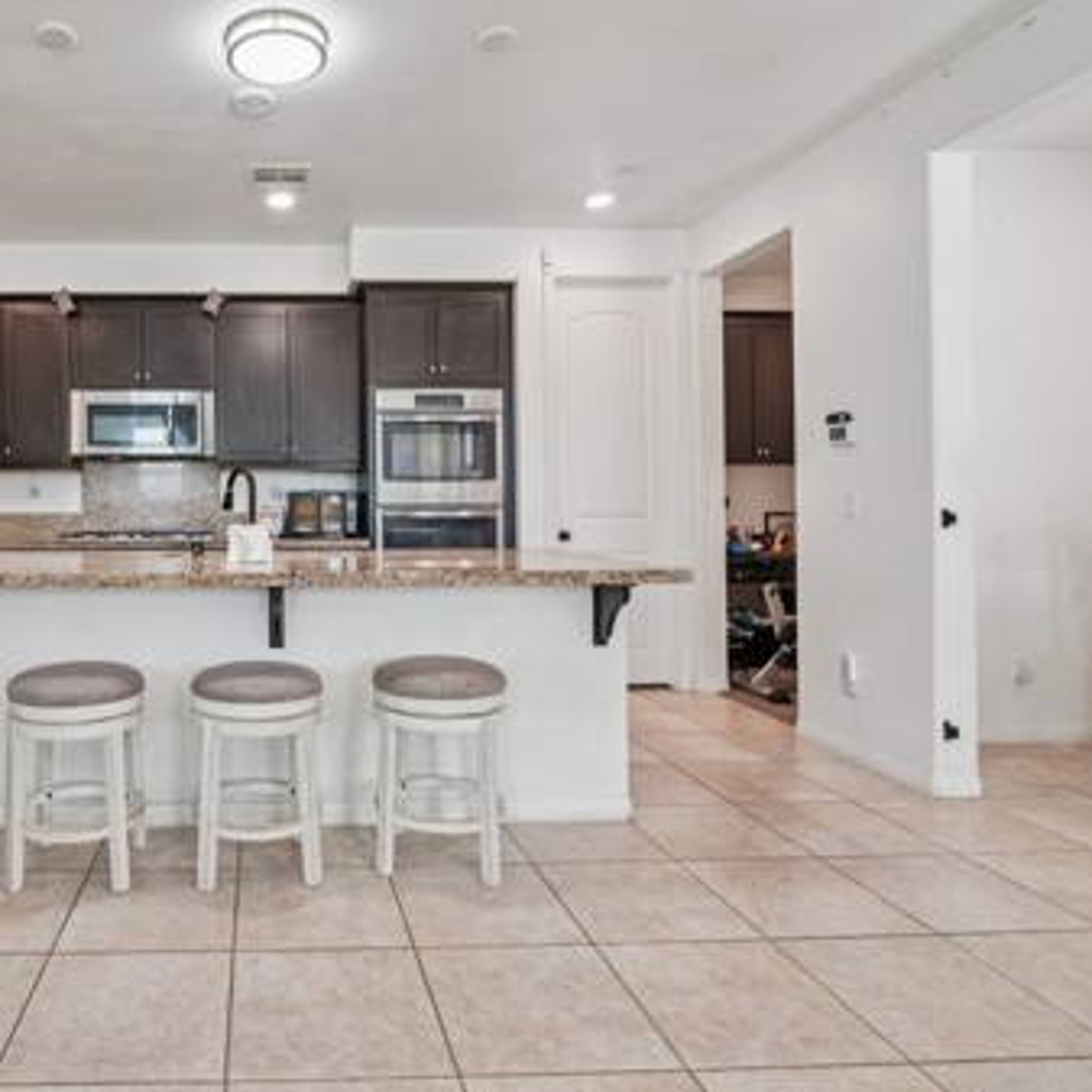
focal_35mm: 21
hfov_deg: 68.7
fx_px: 749
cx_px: 311
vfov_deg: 71.6
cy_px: 457
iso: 400
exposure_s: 1/10
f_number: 8
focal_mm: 13
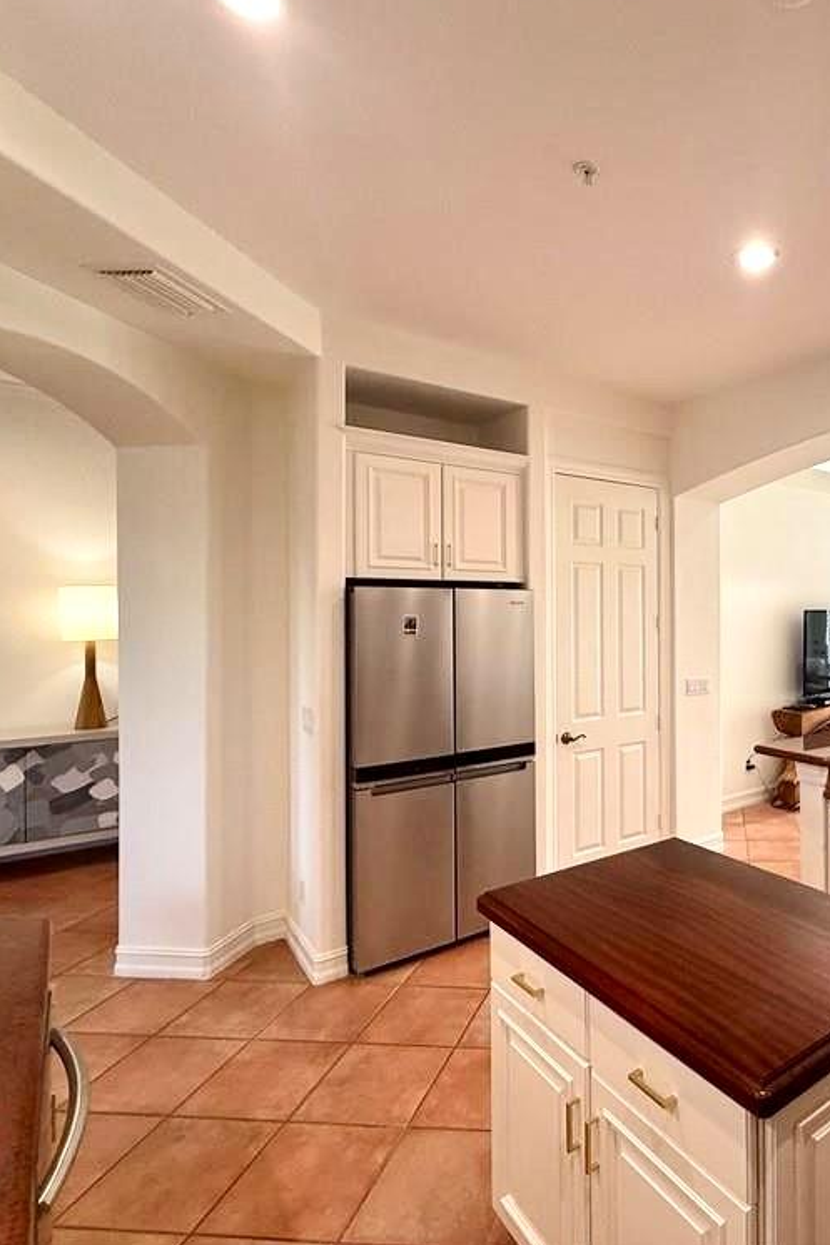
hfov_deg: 56.7
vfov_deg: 84.0
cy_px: 614
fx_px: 692
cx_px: 680
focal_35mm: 20
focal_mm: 2.22
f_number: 2.2
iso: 160
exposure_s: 1/120
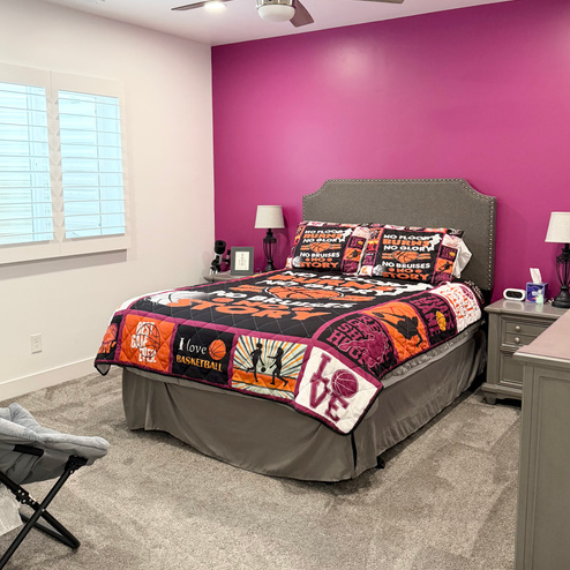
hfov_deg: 49.7
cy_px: 260
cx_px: 302
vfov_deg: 49.7
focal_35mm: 33
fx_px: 615
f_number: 1.78
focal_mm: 6.76
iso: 400
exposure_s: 1/120
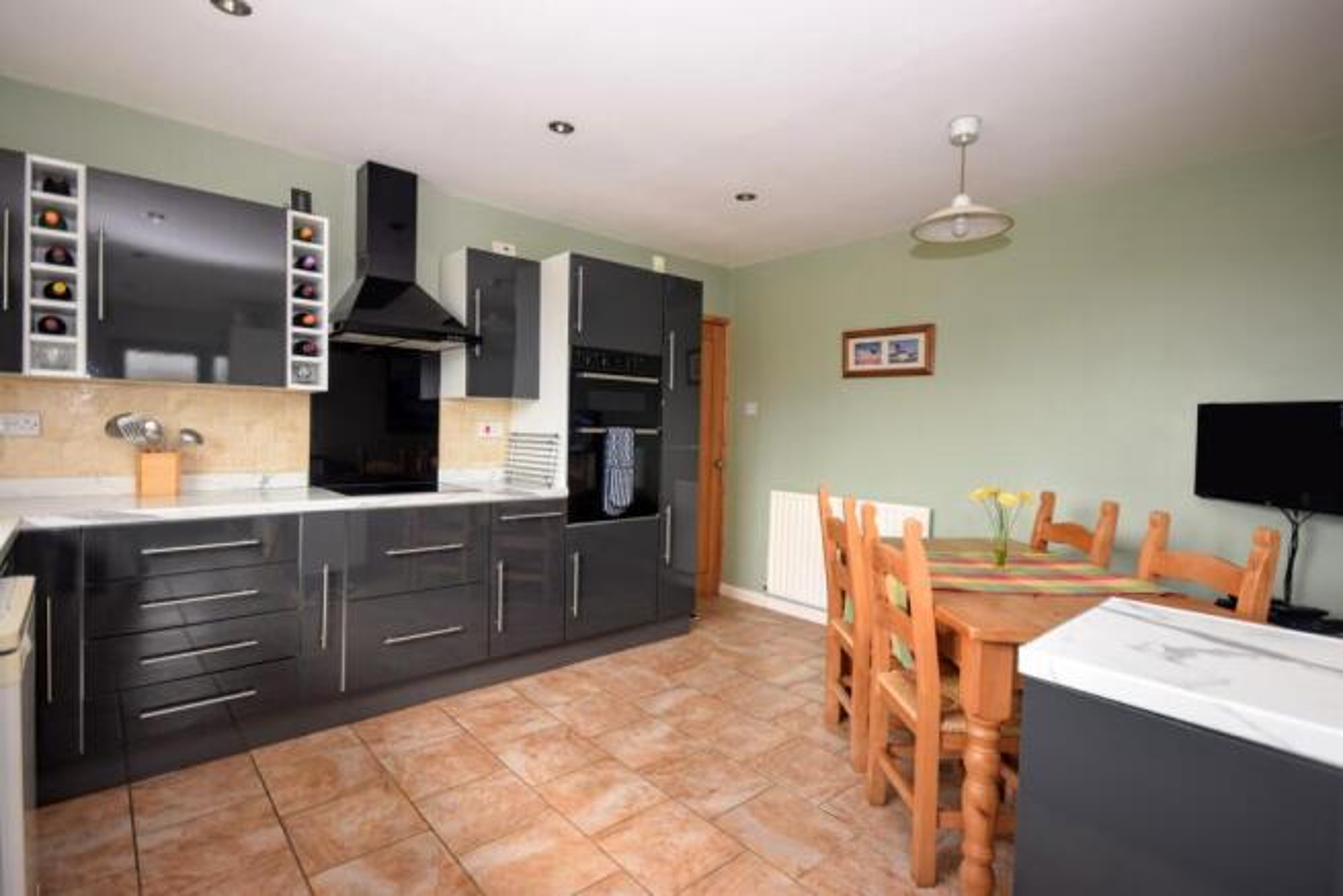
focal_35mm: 17
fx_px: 644
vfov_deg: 69.7
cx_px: 672
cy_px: 448
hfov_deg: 92.4
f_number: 4.5
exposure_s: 1/60
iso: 360
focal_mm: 11.5
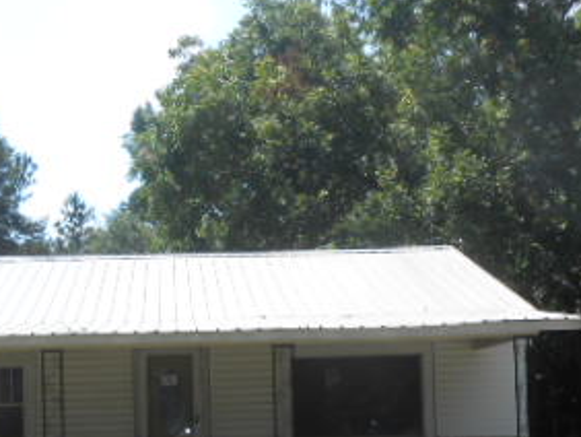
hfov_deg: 32.2
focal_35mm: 59
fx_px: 991
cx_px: 167
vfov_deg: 24.0
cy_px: 418
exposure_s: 1/640
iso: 80
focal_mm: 4.6
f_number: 3.5
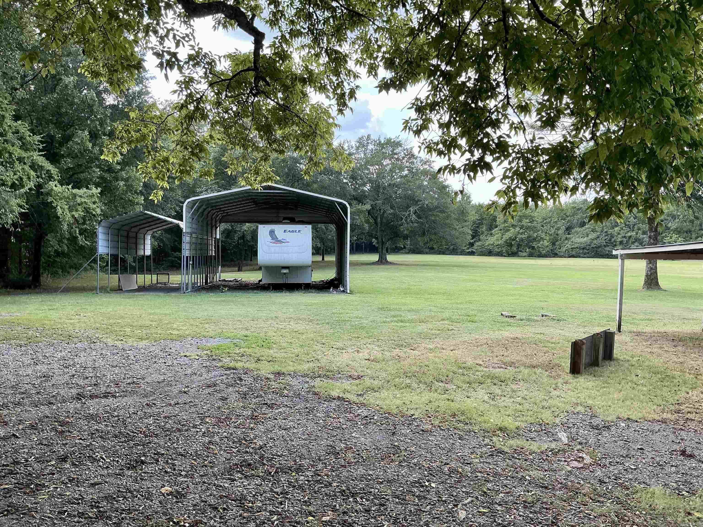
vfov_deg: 48.2
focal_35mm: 29
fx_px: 589
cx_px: 352
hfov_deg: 61.7
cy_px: 264
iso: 25
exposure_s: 1/196
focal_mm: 3
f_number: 1.8
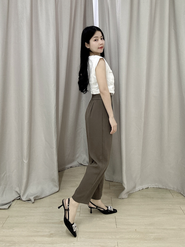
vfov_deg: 73.9
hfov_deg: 58.9
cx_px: 92
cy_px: 124
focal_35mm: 23
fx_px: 164
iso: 100
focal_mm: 2.69
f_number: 1.9
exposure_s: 1/50
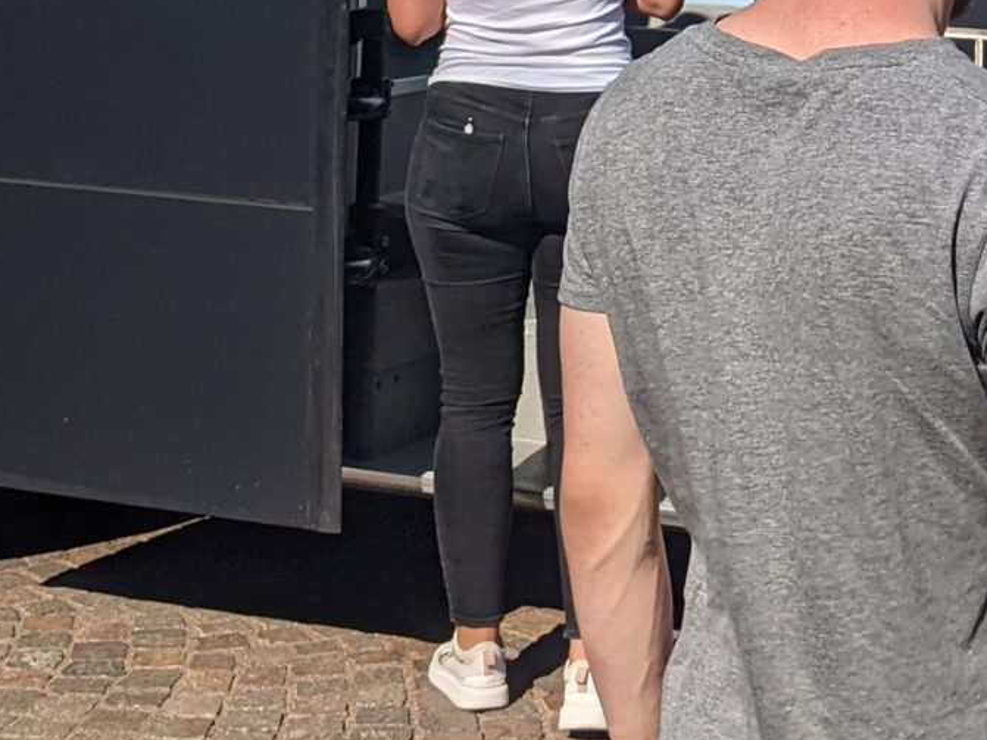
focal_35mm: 103
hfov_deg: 18.7
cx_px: 933
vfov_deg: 13.7
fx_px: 2936
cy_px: -288
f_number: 1.73
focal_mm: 4.38
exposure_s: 1/7812
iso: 83
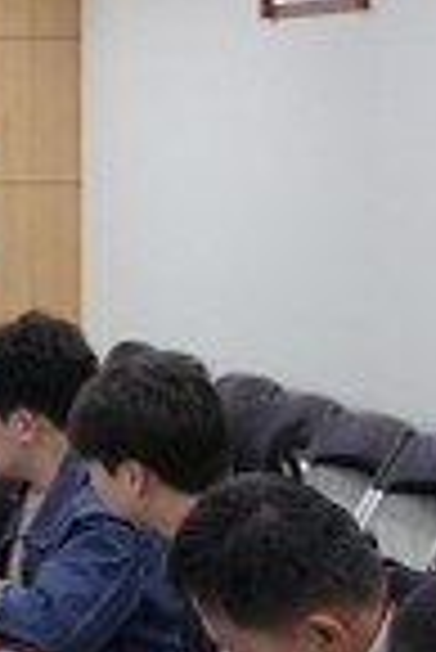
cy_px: 157
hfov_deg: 10.1
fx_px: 2102
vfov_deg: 17.5
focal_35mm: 116
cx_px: -661
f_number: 2.8
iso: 100
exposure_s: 1/30
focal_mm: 10.38
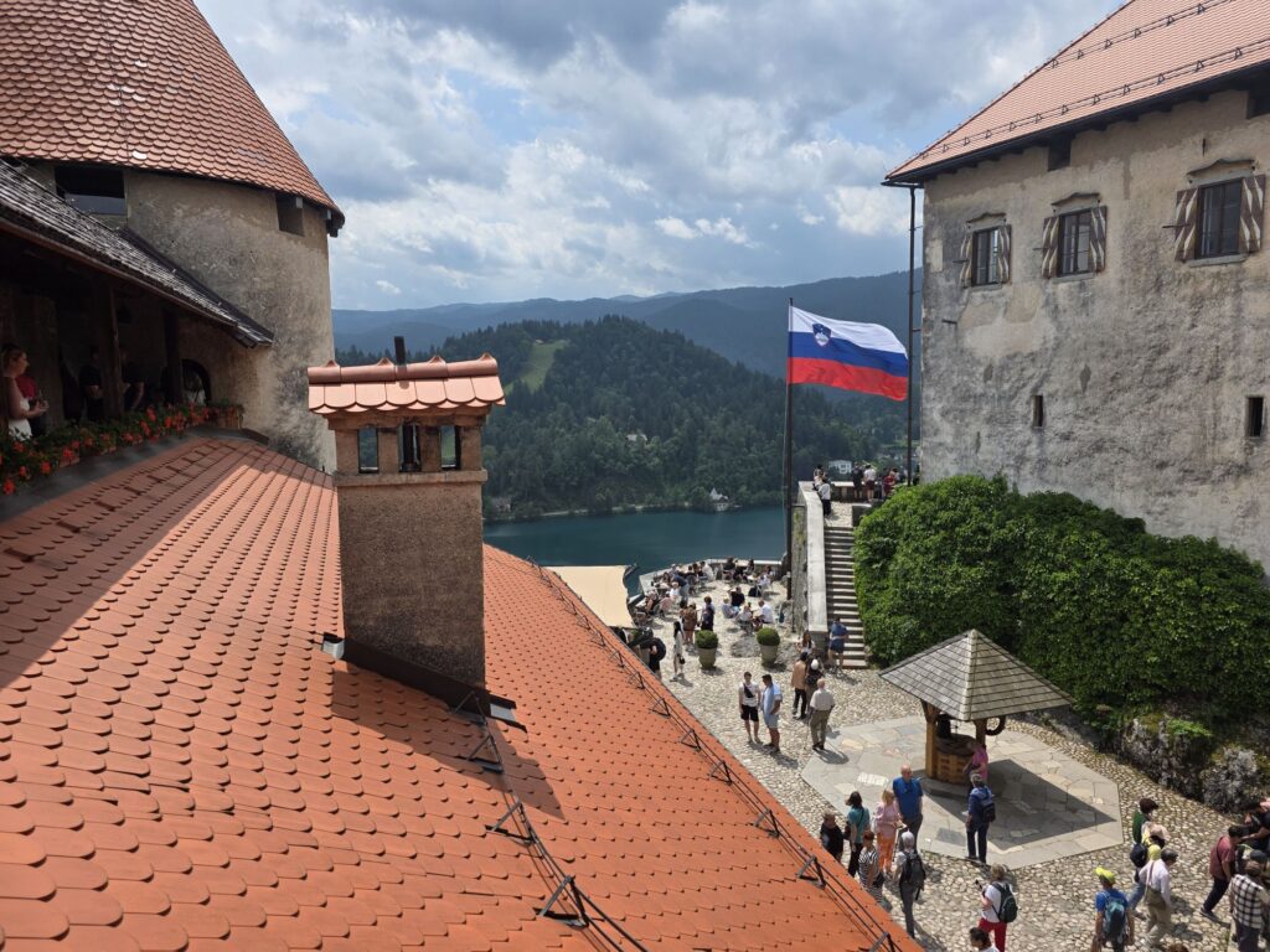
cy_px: 476
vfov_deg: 58.9
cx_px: 635
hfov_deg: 73.9
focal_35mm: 23
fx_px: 844
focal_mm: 6.3
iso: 80
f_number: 1.7
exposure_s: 1/7626
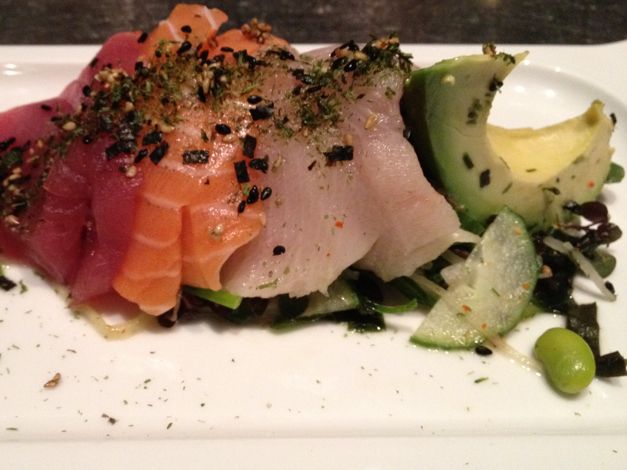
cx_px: 207
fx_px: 851
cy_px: 207
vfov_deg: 30.8
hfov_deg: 39.9
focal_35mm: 47
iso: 400
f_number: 2.4
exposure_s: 1/17
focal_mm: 4.28
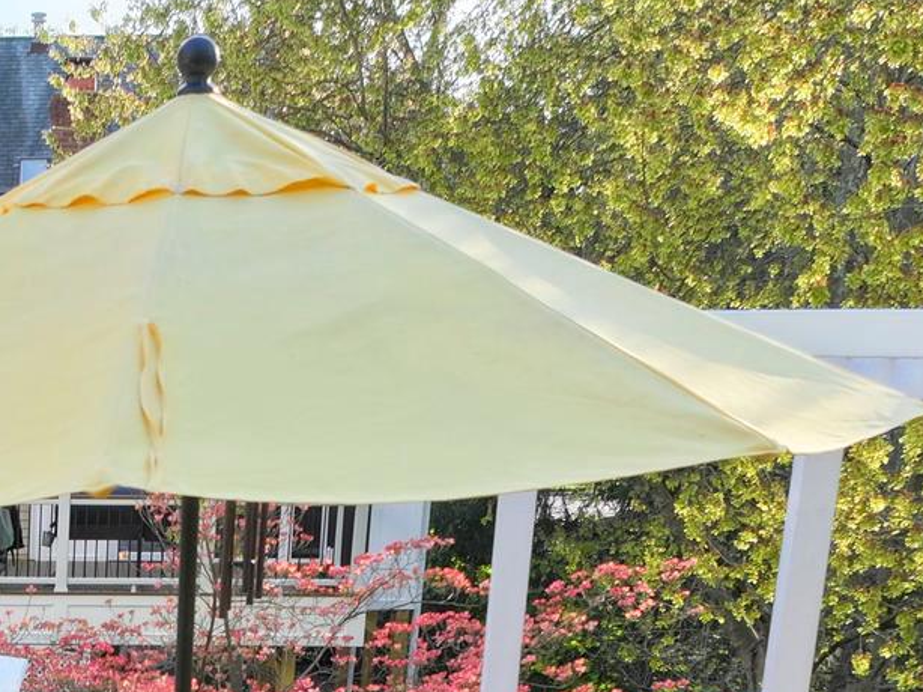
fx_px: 2132
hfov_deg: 22.6
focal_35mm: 80
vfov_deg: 16.4
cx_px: -170
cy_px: 1116
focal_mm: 12.29
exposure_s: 1/160
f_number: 3.5
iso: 100
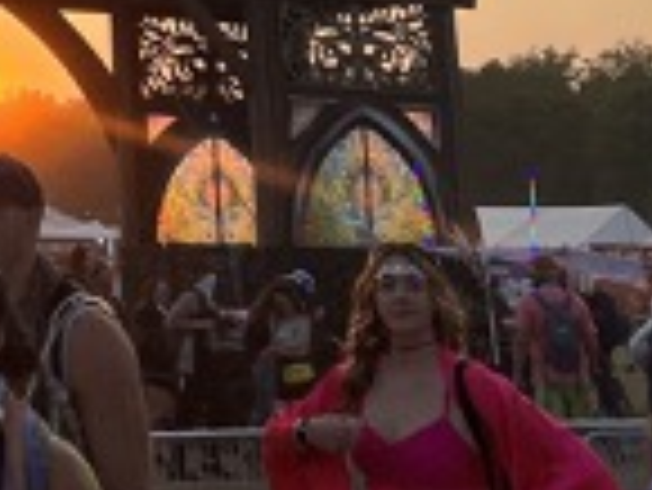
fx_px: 2168
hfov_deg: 15.7
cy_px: -423
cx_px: -324
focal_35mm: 115
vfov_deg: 11.8
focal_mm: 5.7
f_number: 1.5
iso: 50
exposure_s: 1/2632
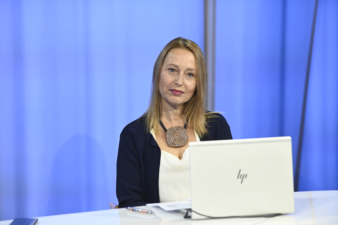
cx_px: 169
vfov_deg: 7.8
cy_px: 112
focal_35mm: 175
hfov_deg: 11.8
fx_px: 1642
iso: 1000
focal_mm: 175
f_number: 4
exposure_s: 1/125
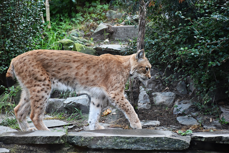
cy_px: 76
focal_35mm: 128
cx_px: 114
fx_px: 811
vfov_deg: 10.8
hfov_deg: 16.1
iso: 800
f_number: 5.3
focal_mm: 85
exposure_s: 1/125
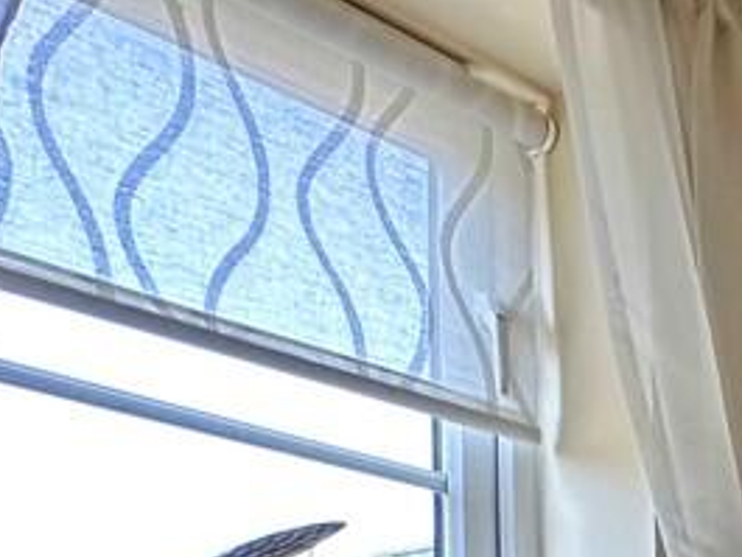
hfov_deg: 22.1
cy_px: 938
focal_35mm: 54
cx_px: 1324
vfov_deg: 20.8
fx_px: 1158
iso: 200
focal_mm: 2.22
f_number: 2.2
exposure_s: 1/99
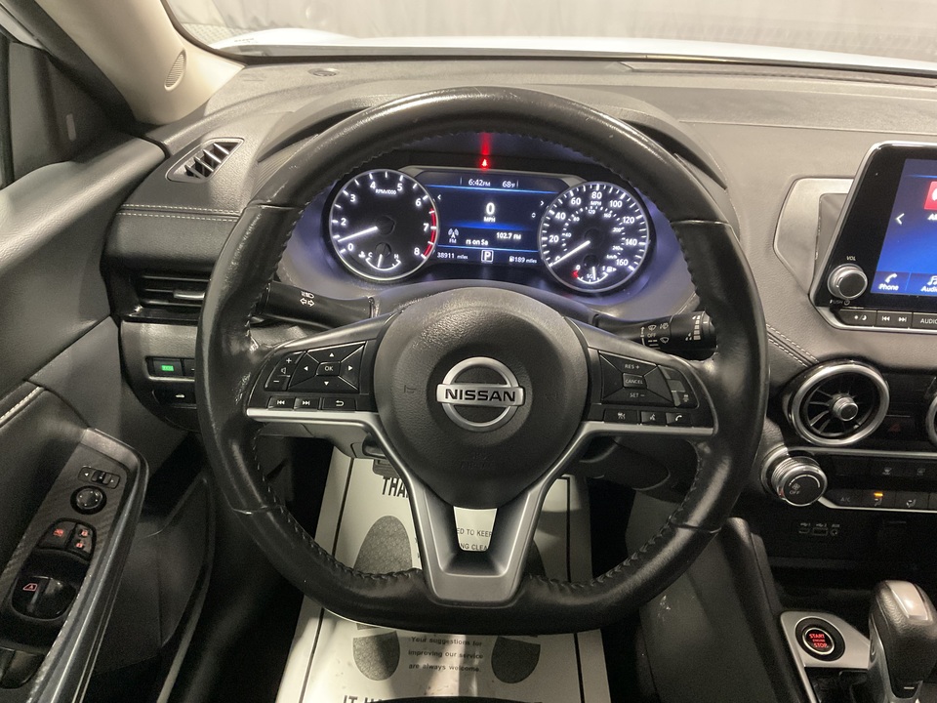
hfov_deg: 61.7
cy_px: 352
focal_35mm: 29
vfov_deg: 48.2
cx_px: 468
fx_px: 785
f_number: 1.8
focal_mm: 3
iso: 400
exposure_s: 1/30
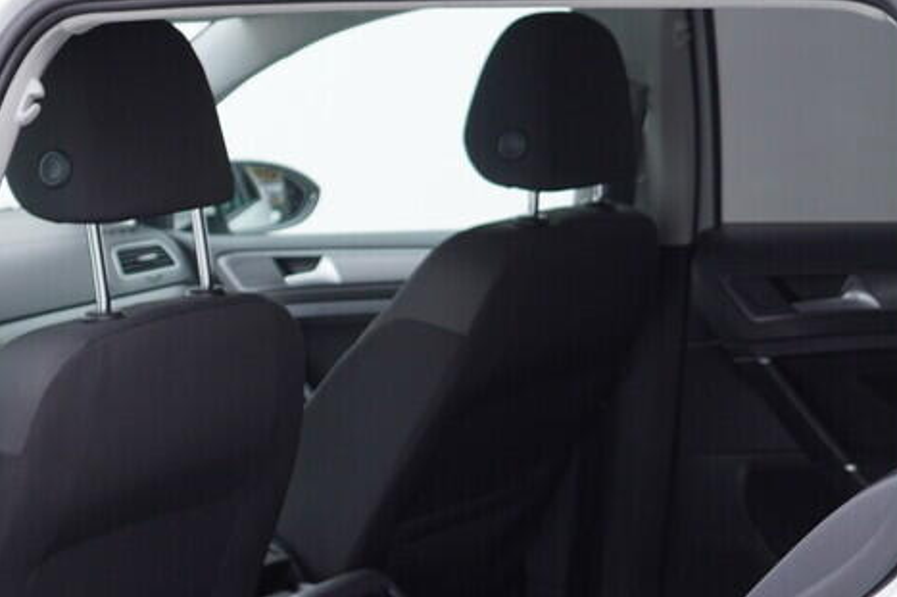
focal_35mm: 79
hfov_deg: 24.8
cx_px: 58
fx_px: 1968
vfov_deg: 16.9
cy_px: 592
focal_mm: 24
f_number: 3.2
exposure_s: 1/50
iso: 125
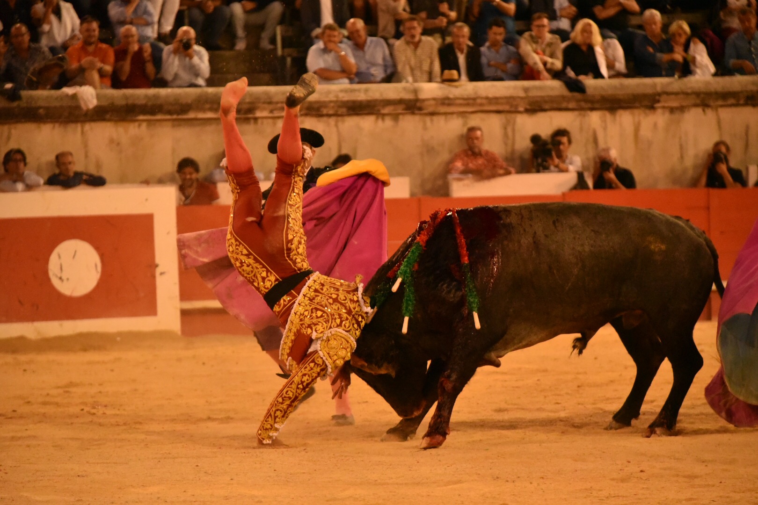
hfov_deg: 9.8
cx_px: 379
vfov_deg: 6.5
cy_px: 252
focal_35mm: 210
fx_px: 4421
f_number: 5.6
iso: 12800
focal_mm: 210
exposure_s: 1/500
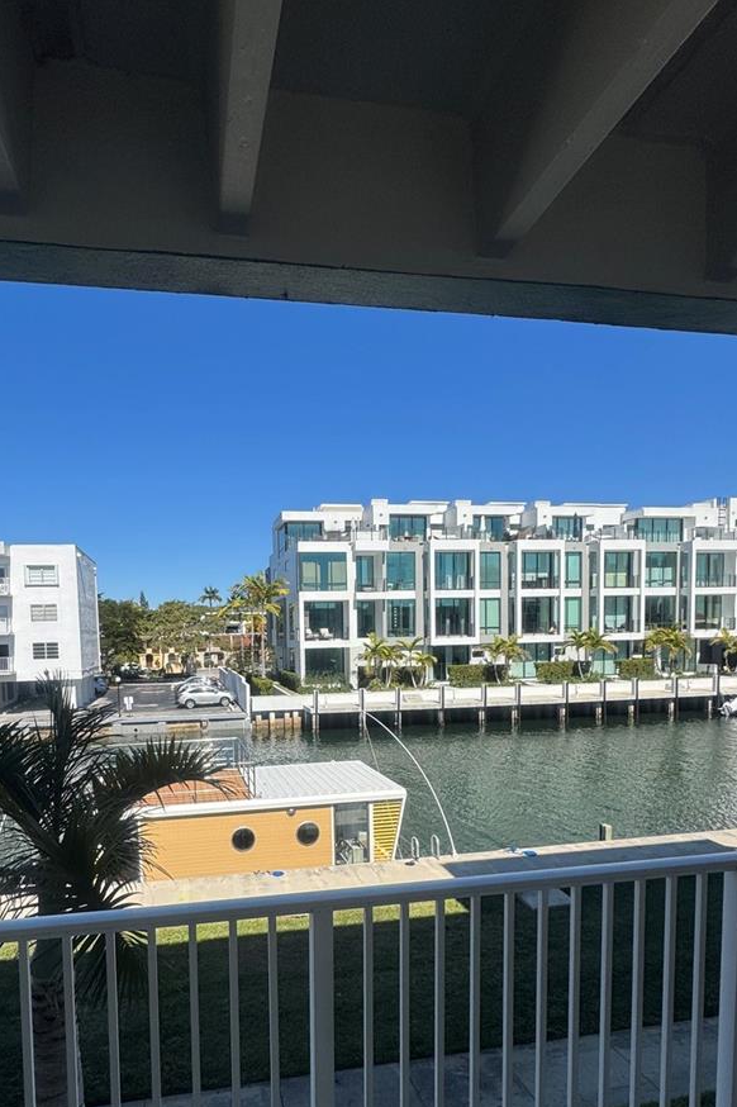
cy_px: 678
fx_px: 615
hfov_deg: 61.2
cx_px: 282
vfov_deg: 82.7
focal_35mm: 20
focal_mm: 2.22
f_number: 2.2
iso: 50
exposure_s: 1/2985
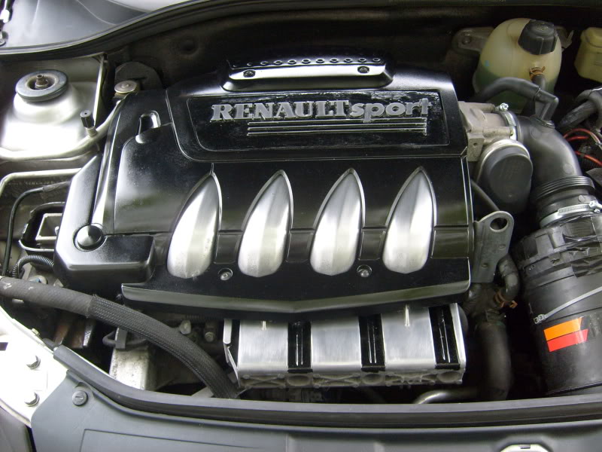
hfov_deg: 52.6
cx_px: 301
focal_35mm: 35
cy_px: 226
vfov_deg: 40.7
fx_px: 609
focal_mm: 5.8
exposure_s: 1/45
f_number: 2.8
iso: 80
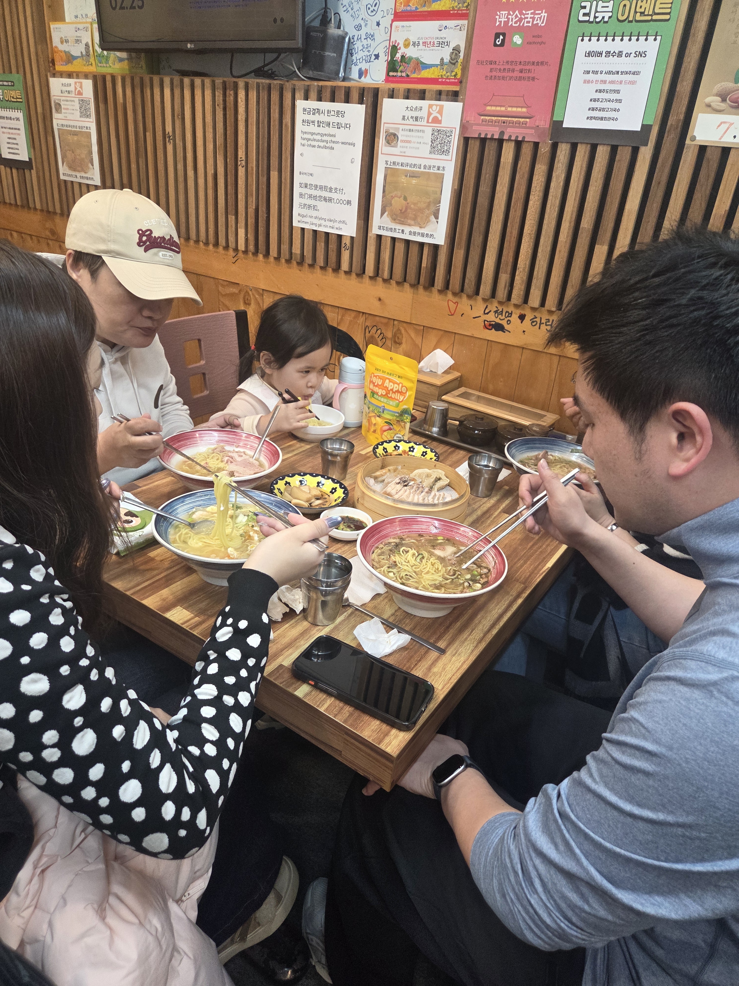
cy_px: 493
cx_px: 370
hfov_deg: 58.9
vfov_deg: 73.9
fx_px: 655
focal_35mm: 23
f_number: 1.8
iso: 250
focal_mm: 5.4
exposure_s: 1/120
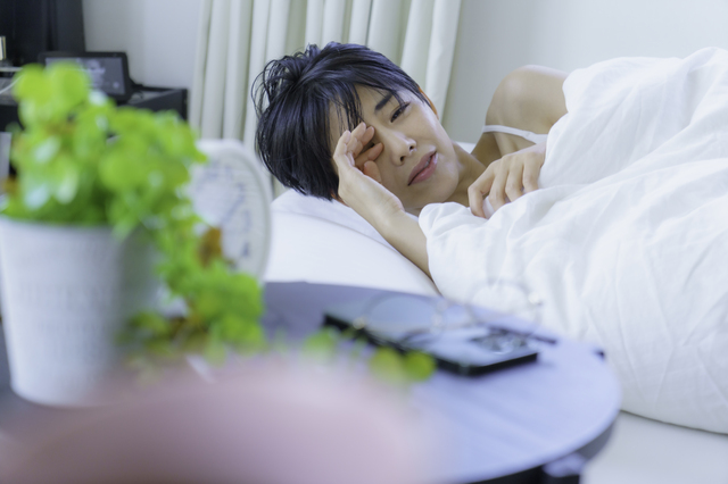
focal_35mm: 70
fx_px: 1415
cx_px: 364
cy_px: 242
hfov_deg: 28.9
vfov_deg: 19.4
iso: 800
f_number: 4
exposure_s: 1/250
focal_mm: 70
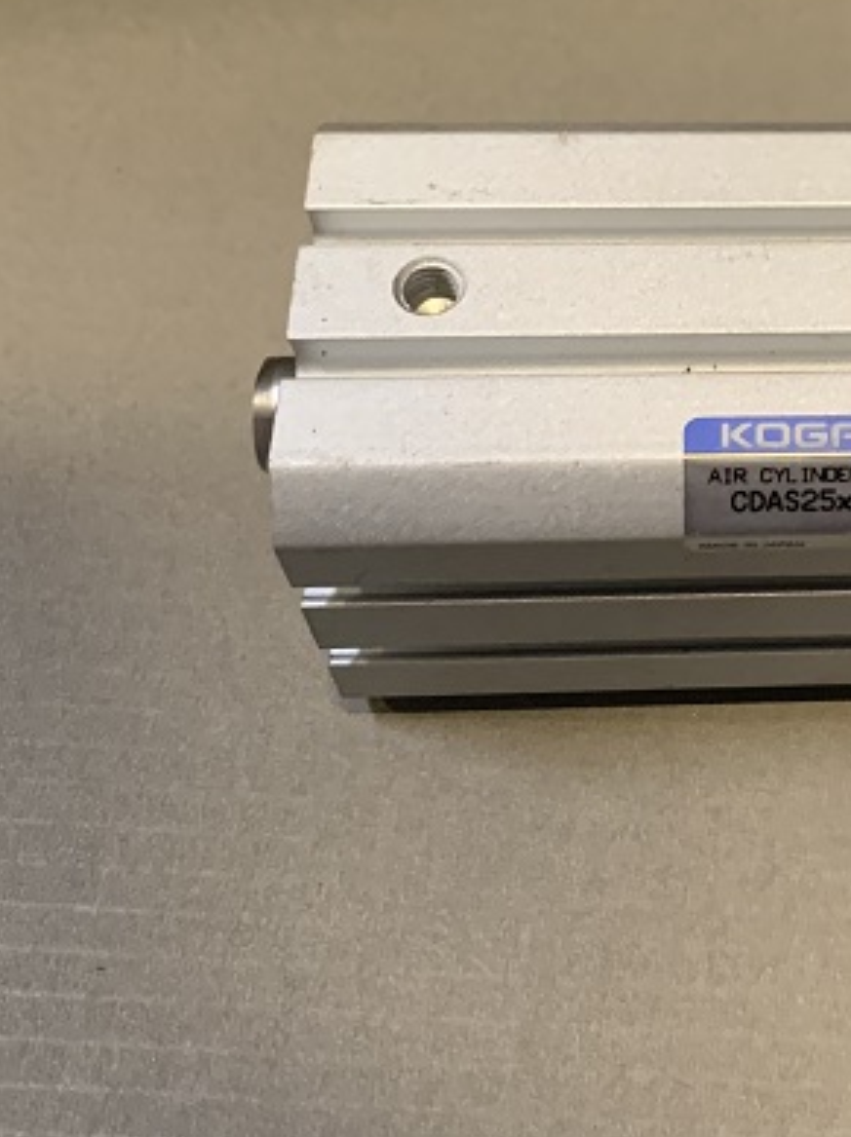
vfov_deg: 34.9
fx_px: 1773
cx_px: 814
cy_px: 294
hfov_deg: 25.9
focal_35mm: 54
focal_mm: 4.25
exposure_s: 1/40
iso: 400
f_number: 1.8
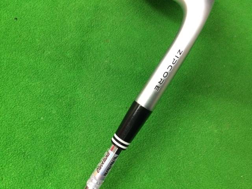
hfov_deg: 58.4
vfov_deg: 45.4
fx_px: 226
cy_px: 94
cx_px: 126
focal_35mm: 31
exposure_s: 1/30
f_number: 2.4
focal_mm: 3.3
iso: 160
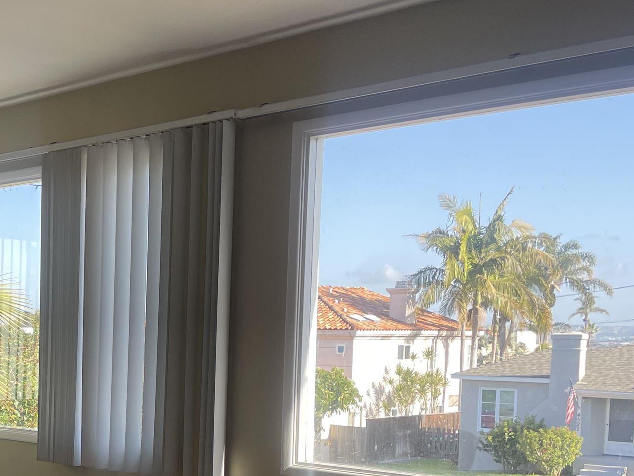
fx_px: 1026
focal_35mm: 56
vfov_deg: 25.6
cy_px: 396
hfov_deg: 31.7
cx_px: -4
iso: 32
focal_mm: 4.2
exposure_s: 1/330
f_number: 1.6
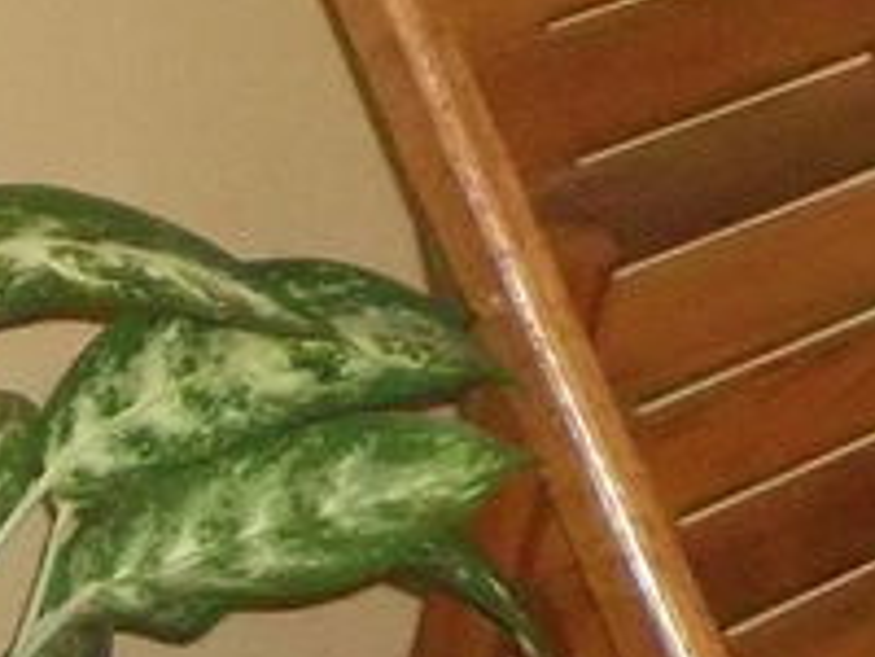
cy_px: -578
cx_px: 1339
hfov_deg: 8.9
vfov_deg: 6.7
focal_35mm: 216
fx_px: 5460
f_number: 3.5
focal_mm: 4.9
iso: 320
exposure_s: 1/30
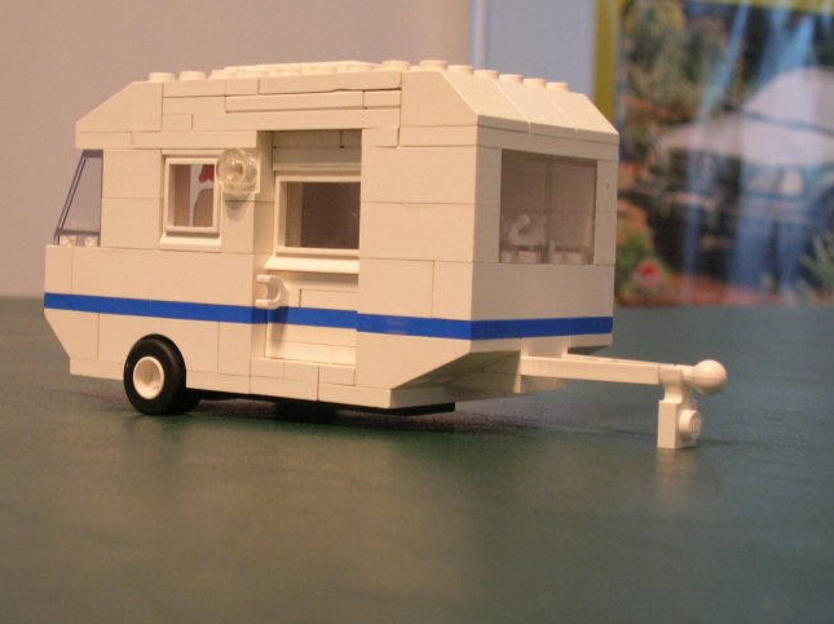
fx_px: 1686
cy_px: 346
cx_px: 335
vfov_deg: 21.0
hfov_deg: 27.7
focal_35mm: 70
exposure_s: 1/3.6
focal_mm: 9.7
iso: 148
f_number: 3.5
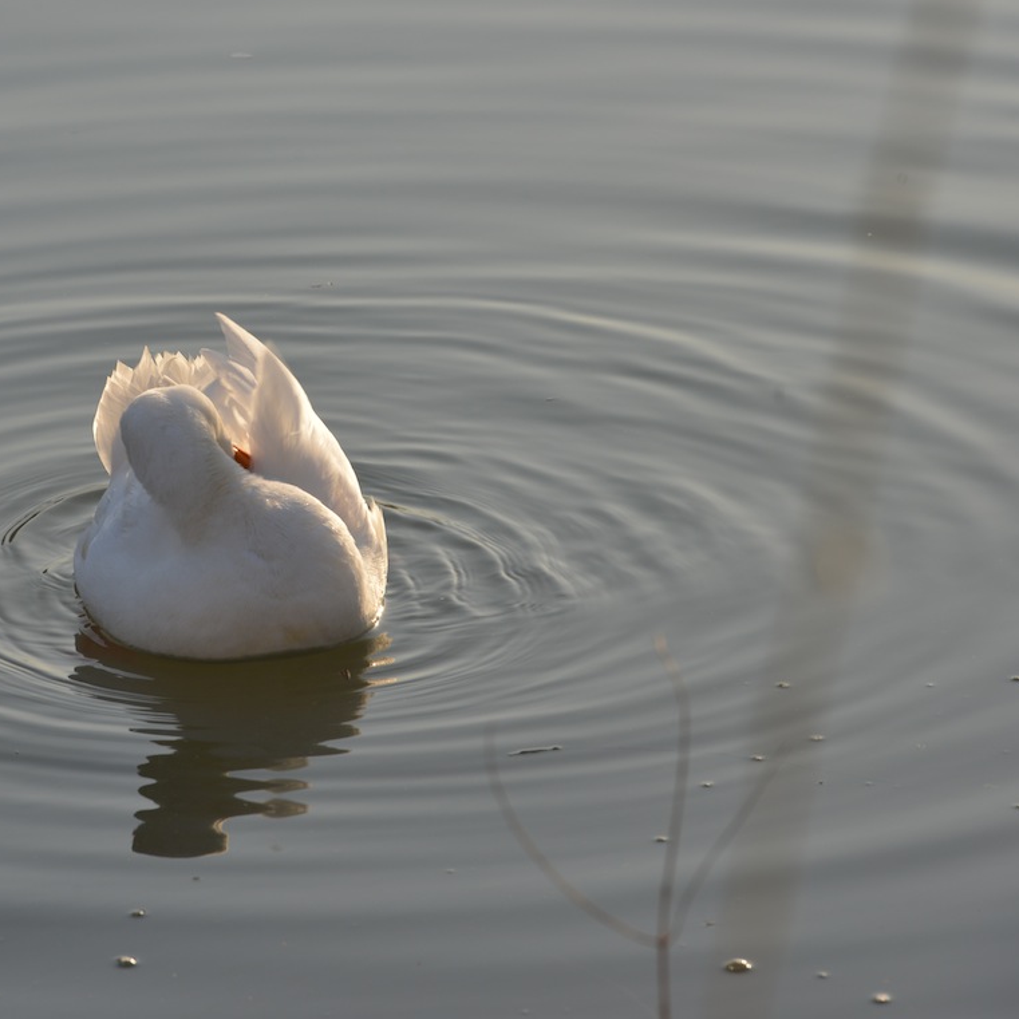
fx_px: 9525
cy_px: 455
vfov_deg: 6.1
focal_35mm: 286
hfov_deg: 6.1
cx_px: 244
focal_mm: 200
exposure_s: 1/250
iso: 200
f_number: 10
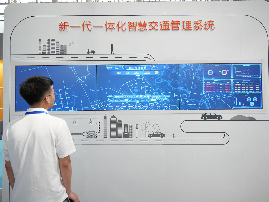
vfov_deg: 61.1
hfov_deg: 76.4
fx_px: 171
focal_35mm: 22
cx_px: 134
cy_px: 101
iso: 800
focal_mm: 11
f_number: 4
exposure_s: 1/60
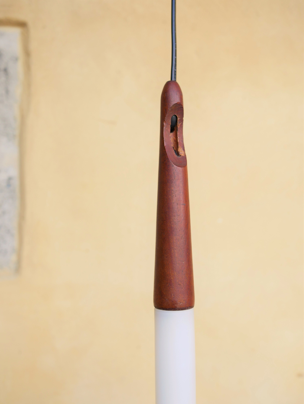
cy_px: 202
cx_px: 152
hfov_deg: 36.0
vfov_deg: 46.8
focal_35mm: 40
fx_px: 468
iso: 200
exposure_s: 1/320
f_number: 2.8
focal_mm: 20
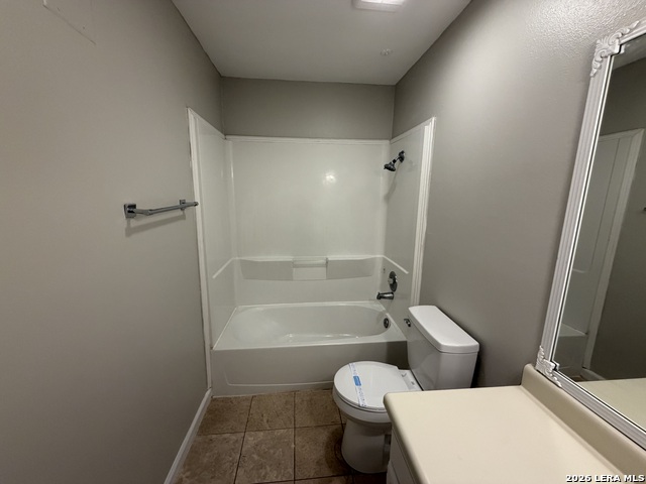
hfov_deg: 102.1
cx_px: 323
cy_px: 242
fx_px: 261
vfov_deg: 85.7
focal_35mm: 14
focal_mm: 2.22
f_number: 2.2
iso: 320
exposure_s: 1/120
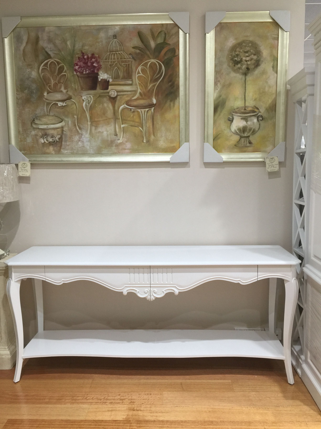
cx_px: 160
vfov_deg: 61.7
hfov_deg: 48.2
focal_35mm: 29
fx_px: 359
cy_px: 214
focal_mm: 4.15
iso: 50
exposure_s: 1/33
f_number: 2.2
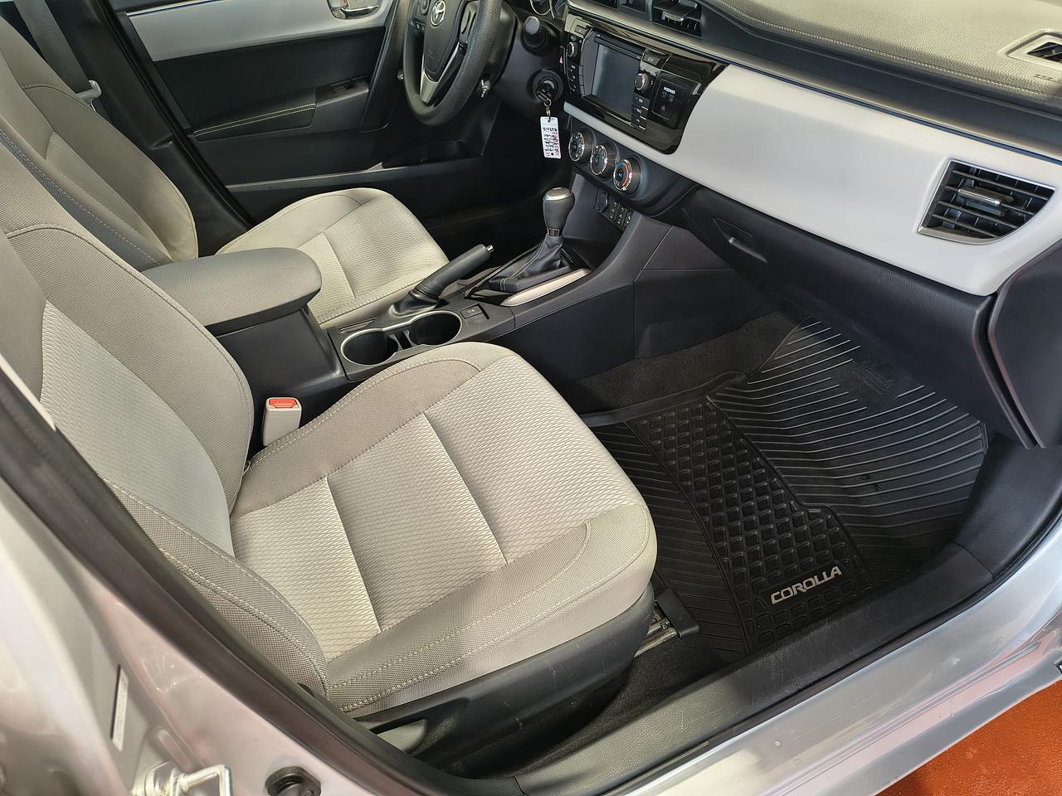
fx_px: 736
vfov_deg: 56.8
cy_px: 398
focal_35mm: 24
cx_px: 531
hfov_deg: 71.6
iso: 845
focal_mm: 5.56
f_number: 1.8
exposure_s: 1/60
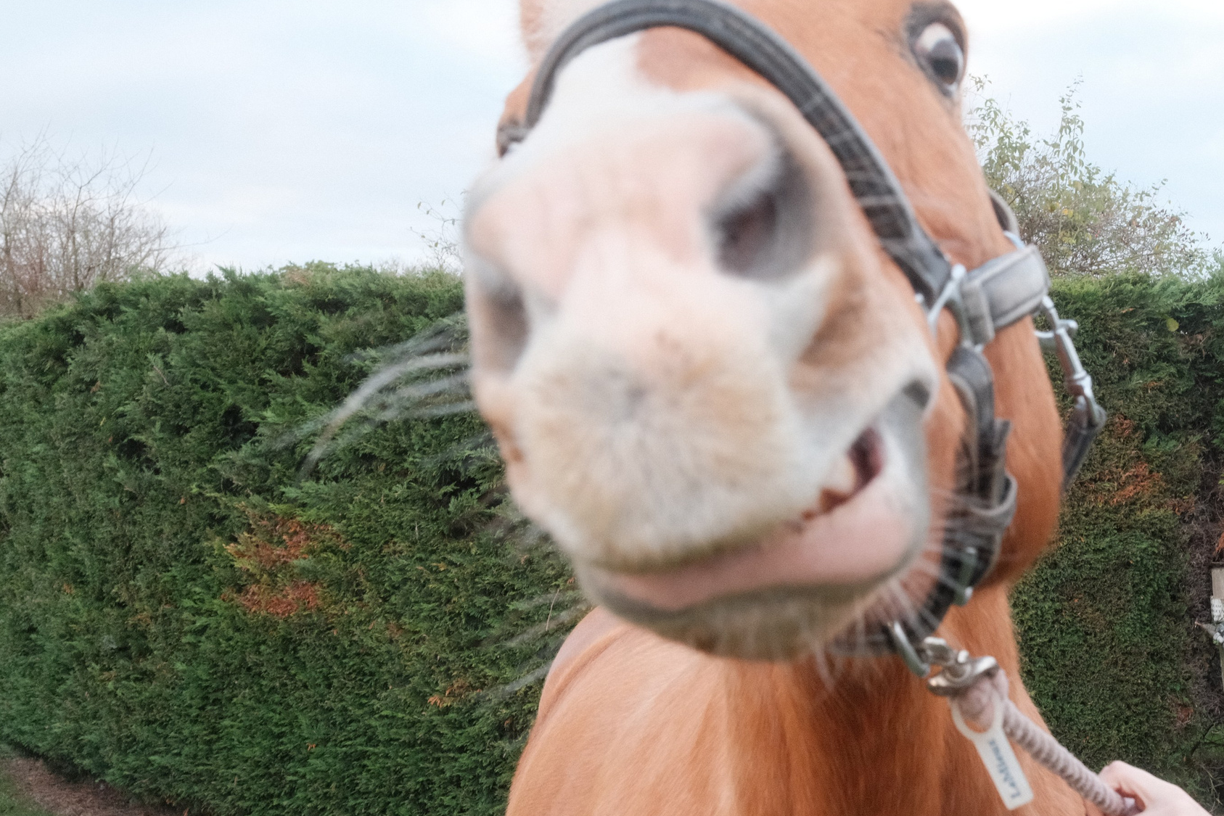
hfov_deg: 43.1
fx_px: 1496
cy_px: 526
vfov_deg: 30.4
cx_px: 913
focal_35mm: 44
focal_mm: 19.3
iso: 3200
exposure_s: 1/500
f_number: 5.6
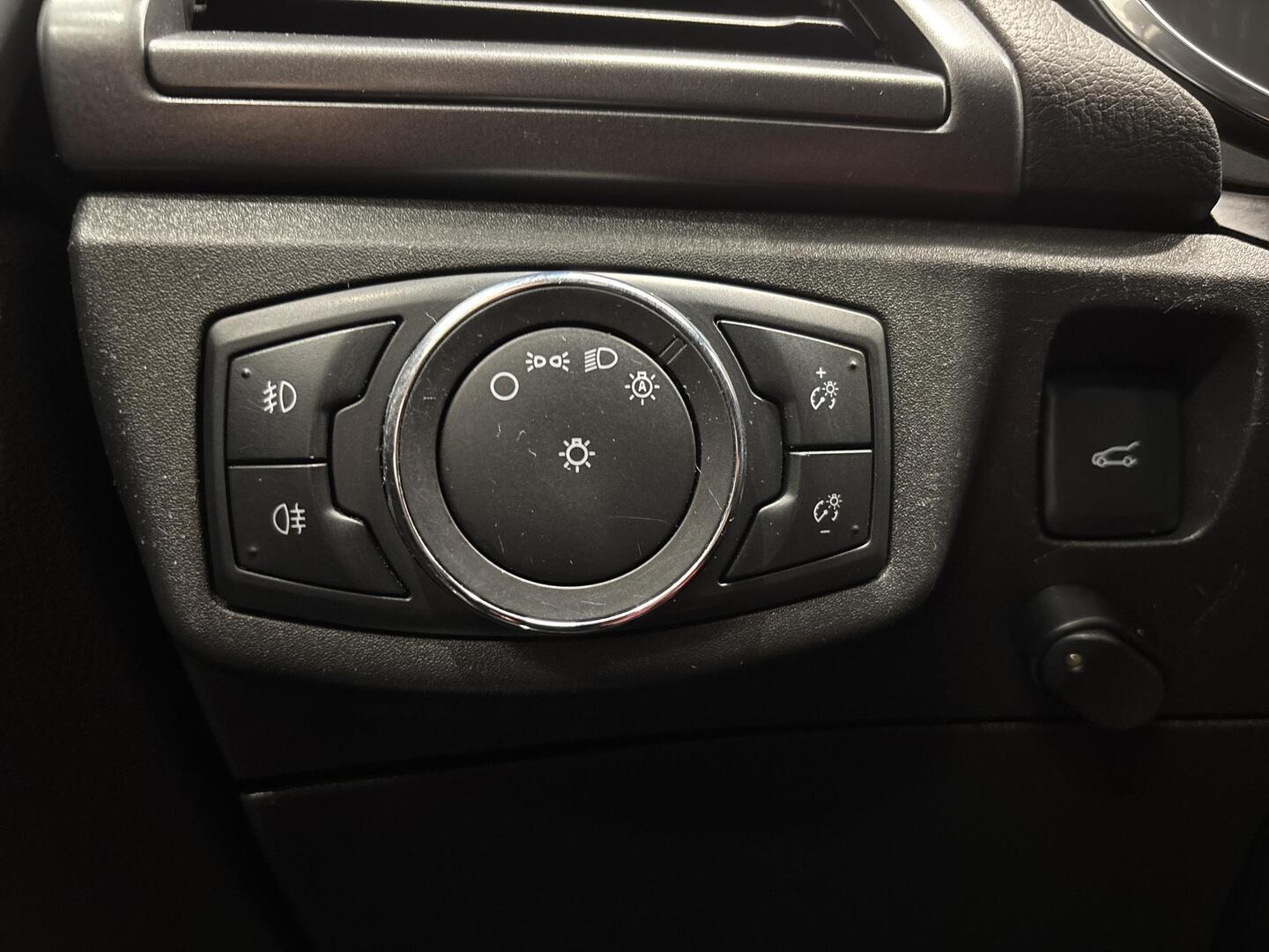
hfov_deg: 67.3
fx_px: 953
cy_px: 476
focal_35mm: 26
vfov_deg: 53.1
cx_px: 634
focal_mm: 5.96
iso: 1000
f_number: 1.6
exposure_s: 1/30
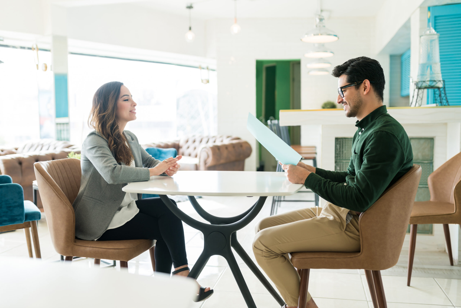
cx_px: 230
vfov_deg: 37.9
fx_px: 448
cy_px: 154
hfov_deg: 54.4
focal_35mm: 35
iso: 100
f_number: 1.8
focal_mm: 35
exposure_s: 1/200
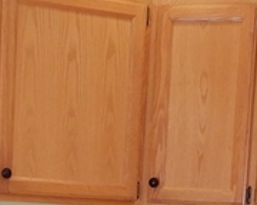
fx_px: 1012
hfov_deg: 14.5
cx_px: 97
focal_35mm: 133
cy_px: 357
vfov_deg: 10.9
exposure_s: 1/30
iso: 160
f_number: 3.4
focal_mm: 4.3
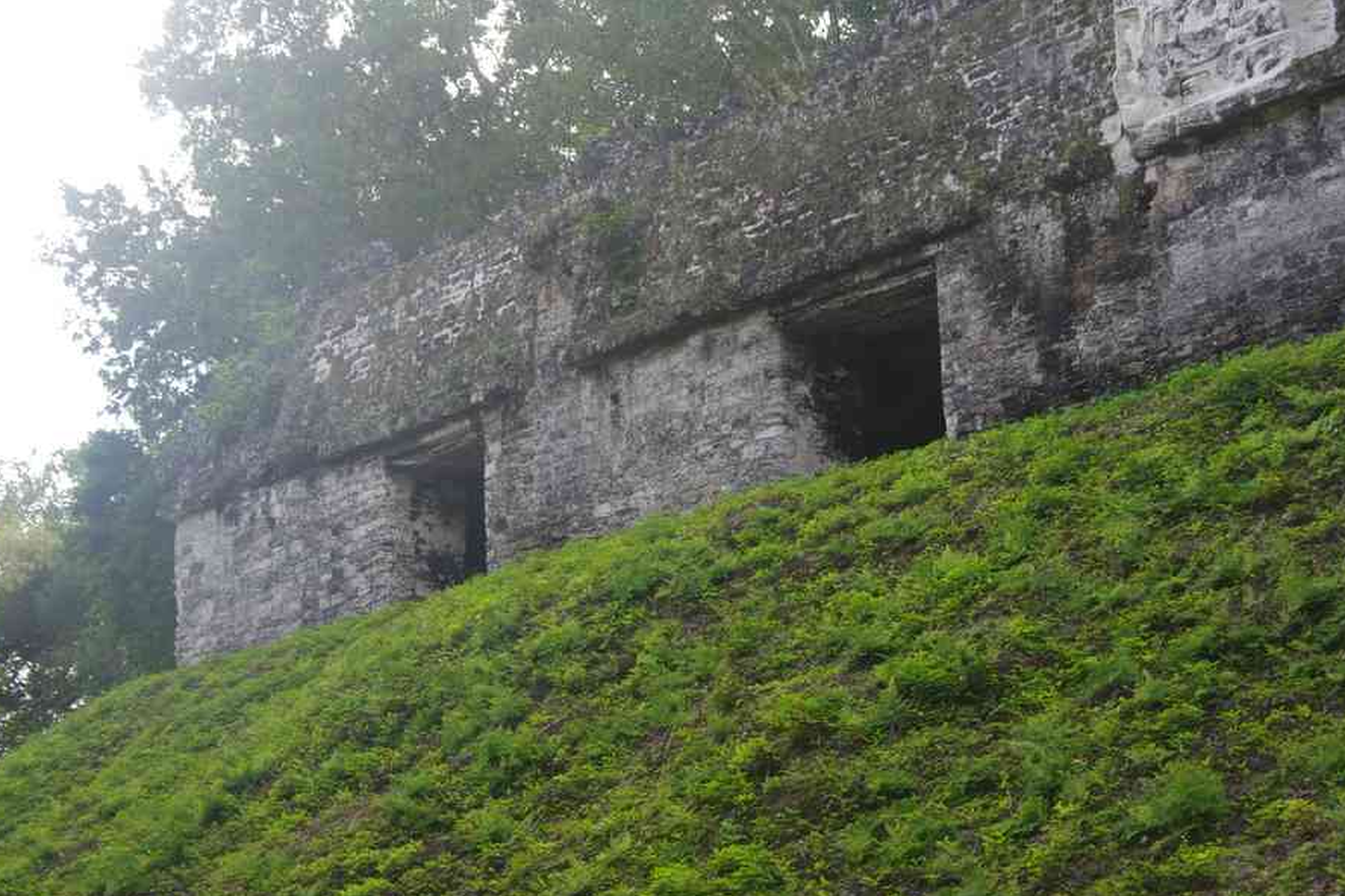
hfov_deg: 28.1
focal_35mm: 72
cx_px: 616
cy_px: 403
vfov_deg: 18.9
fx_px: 2690
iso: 400
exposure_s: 1/80
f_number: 7.1
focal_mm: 42.5
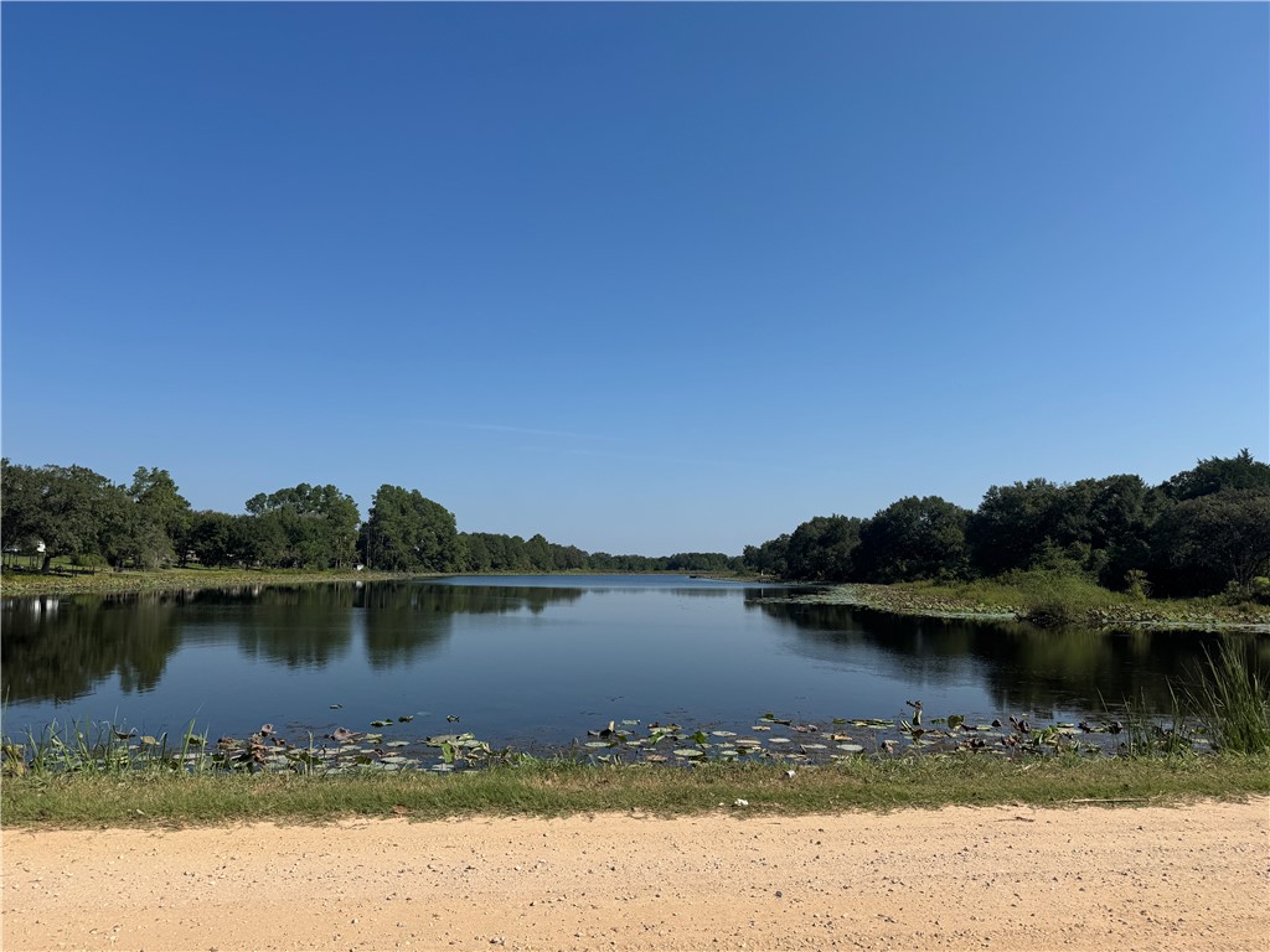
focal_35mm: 24
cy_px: 476
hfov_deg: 71.6
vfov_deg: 56.8
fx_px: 881
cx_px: 635
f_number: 1.78
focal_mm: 6.76
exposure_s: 1/6410
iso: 80
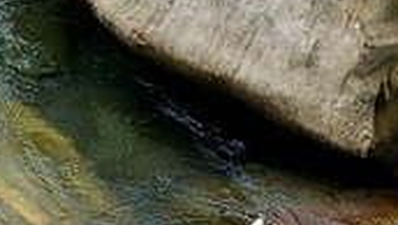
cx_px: -211
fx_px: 845
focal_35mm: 80
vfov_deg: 11.9
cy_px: -338
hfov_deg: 21.8
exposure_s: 1/320
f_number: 8
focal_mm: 16
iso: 100
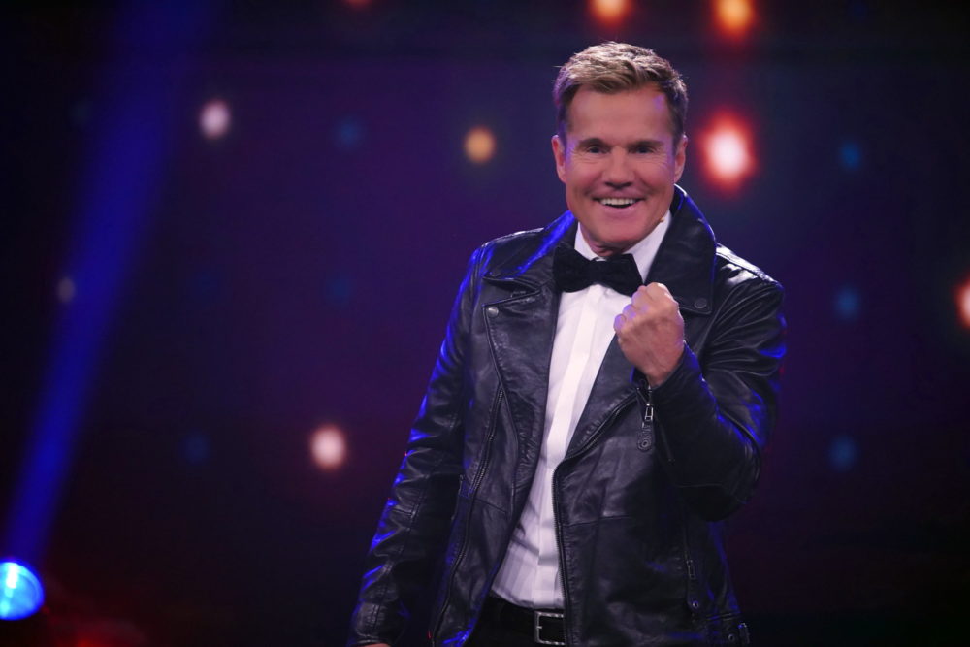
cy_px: 324
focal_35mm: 518
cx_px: 485
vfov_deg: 2.7
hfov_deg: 4.0
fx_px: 13958
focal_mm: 518
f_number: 6.3
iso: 6400
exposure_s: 1/320
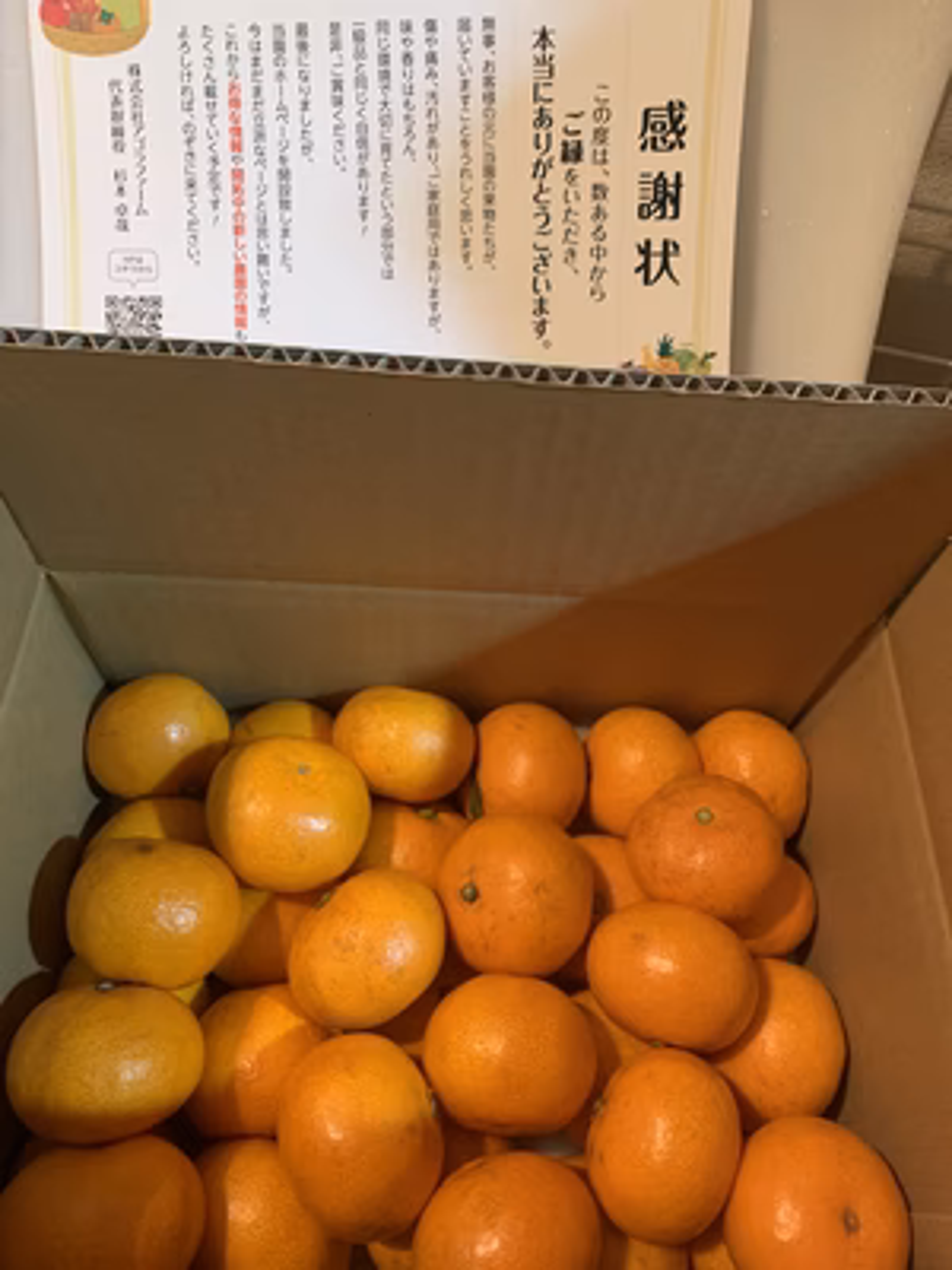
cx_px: 476
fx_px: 953
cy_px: 635
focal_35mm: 26
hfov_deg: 53.1
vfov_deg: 67.3
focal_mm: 4.25
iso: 320
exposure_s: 1/25
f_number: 1.8
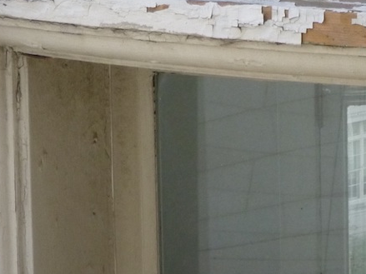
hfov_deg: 7.6
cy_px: -89
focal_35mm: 259
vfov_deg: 5.7
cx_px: 222
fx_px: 2738
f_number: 5.6
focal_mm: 14
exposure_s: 1/100
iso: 160
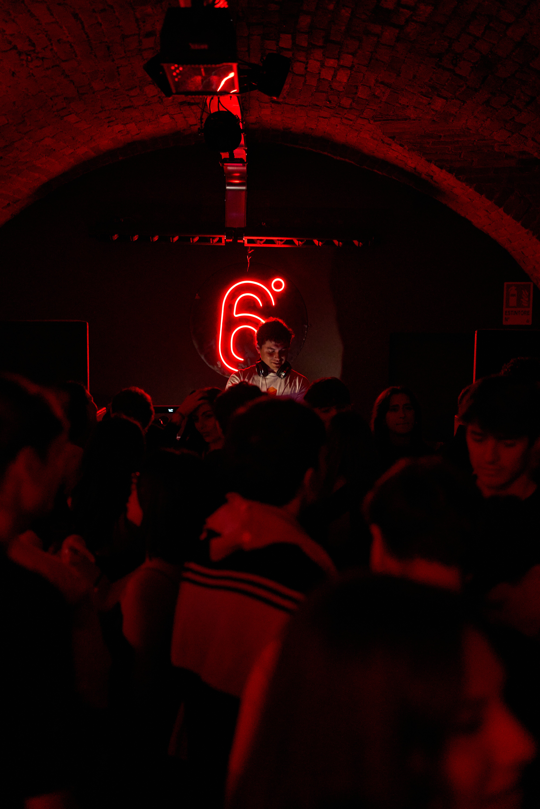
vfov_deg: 40.6
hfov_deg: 27.7
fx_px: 1096
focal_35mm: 49
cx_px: 270
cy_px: 404
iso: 5000
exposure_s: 1/50
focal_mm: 48.7
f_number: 2.8
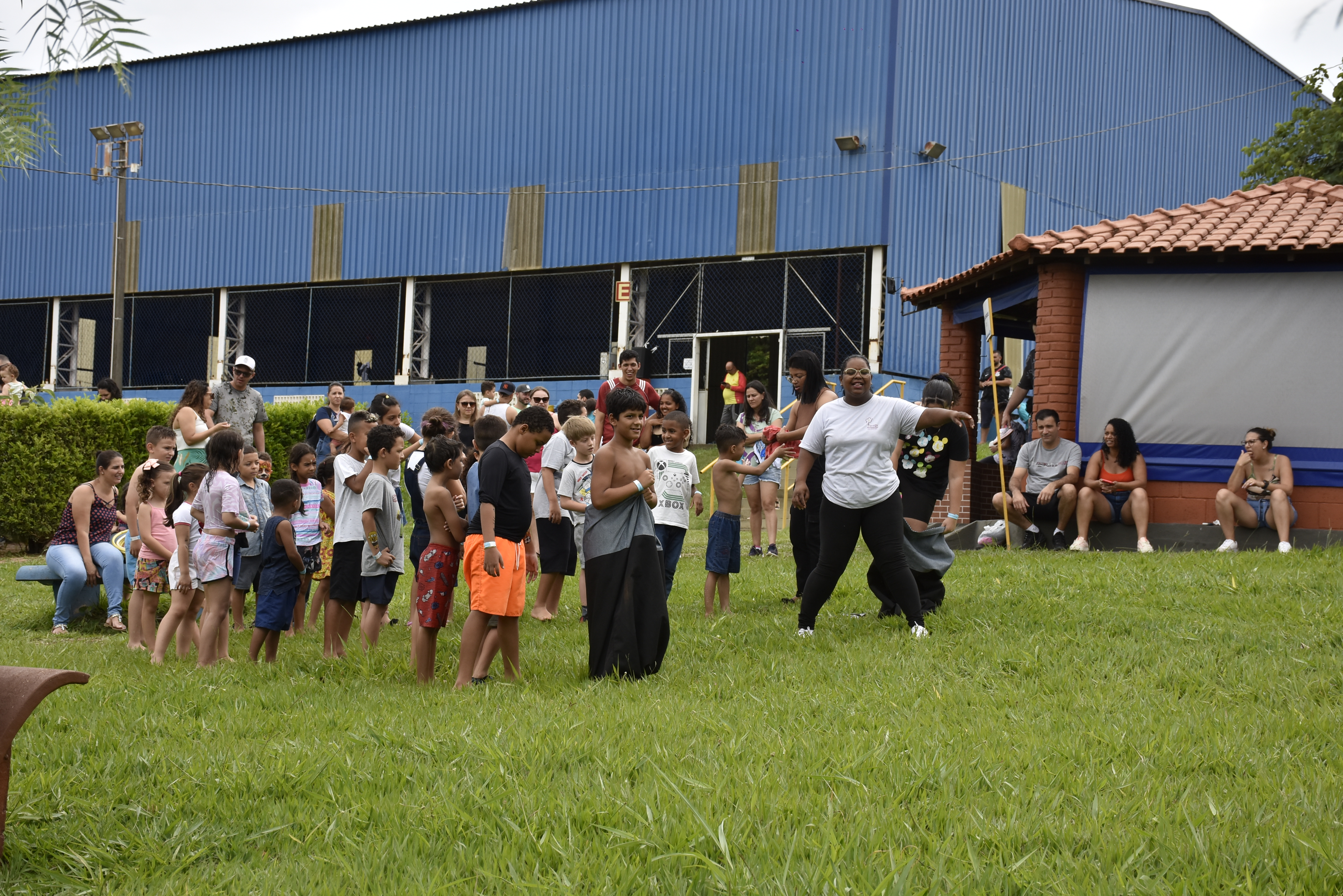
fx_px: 2239
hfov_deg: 33.4
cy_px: 448
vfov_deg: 22.6
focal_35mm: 60
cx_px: 672
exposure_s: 1/800
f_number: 7.1
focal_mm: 40
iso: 200
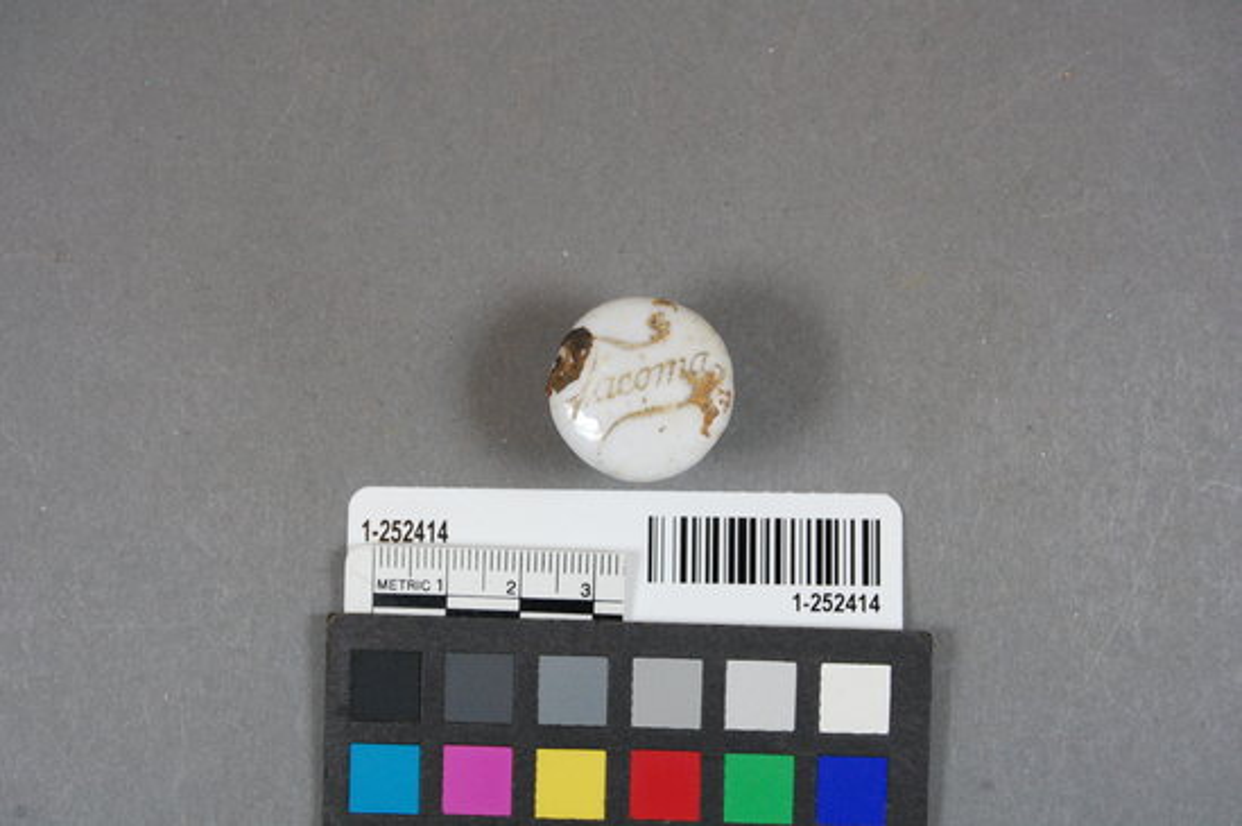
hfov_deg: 24.6
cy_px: 413
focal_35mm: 82
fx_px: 2844
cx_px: 621
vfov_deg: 16.5
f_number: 8
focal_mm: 55
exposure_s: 1/250
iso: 1600
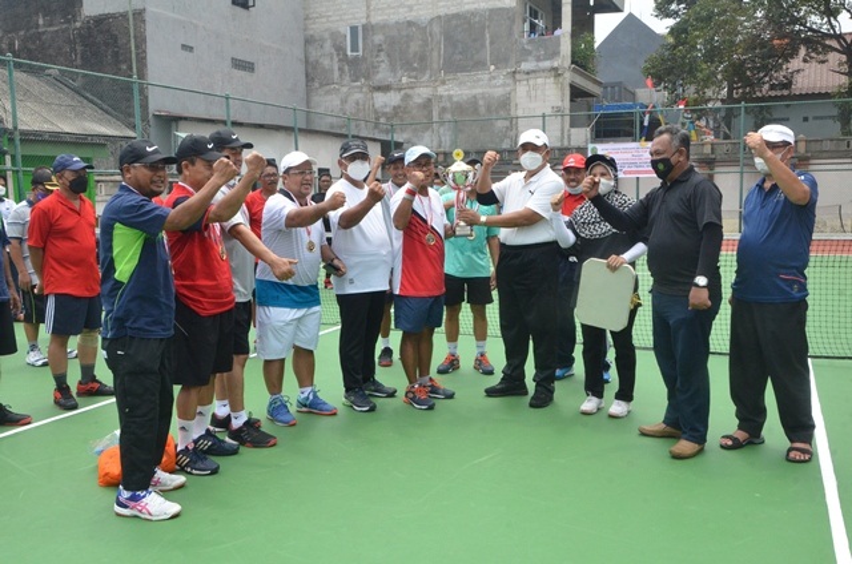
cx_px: 426
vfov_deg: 39.8
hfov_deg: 57.3
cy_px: 282
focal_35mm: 33
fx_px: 779
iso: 2000
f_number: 14
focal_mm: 22
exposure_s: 1/800
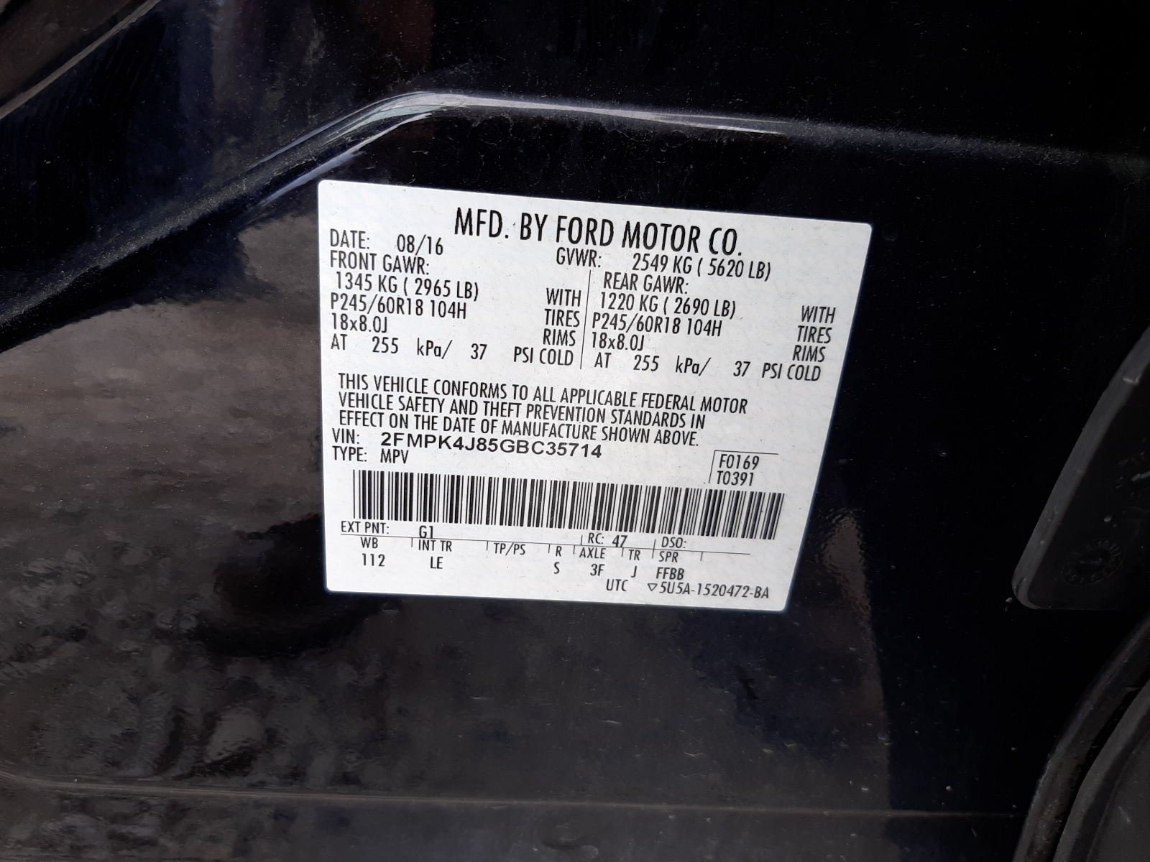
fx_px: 864
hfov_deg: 67.3
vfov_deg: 53.1
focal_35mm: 26
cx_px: 575
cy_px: 431
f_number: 1.7
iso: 40
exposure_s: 1/278
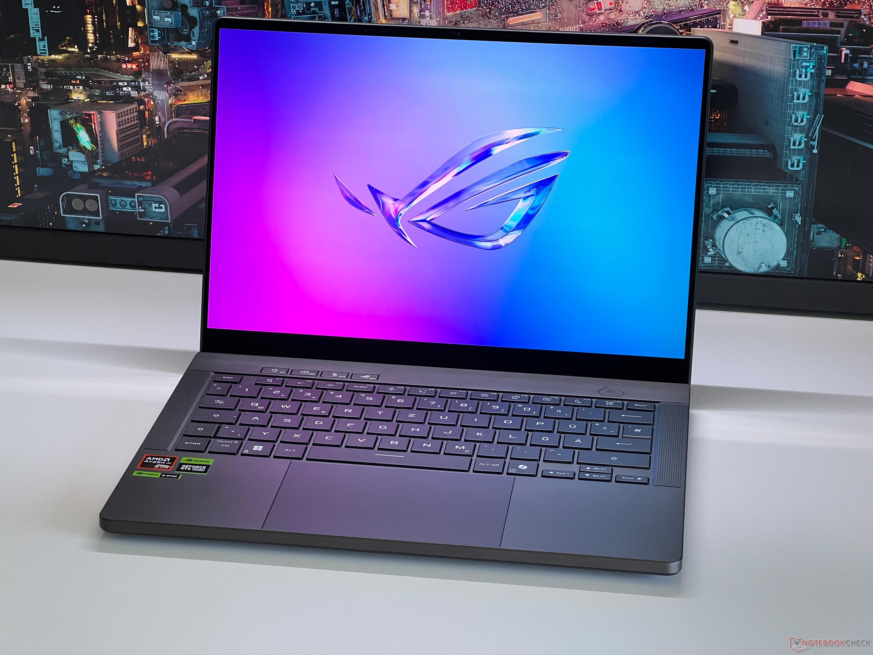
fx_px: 1942
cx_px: 436
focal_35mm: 77
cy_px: 328
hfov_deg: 25.3
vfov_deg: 19.1
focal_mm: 9
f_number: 2.8
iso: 160
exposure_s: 1/99
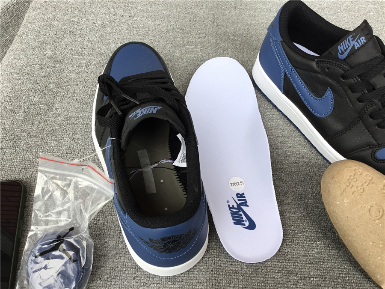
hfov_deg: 58.4
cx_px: 192
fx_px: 345
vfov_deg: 45.4
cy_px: 144
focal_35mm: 31
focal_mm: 3.3
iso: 25
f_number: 2.4
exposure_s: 1/100
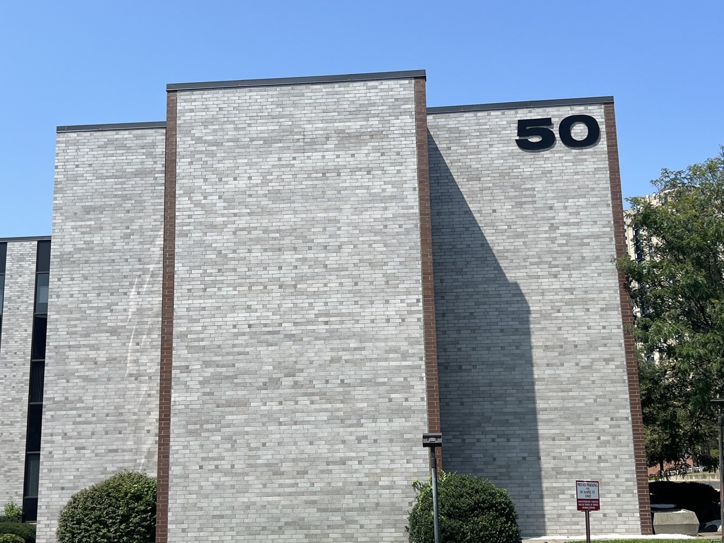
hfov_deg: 44.8
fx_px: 878
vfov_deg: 34.3
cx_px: 348
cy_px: 259
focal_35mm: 42
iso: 50
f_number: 1.5
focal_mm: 5.7
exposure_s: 1/4630
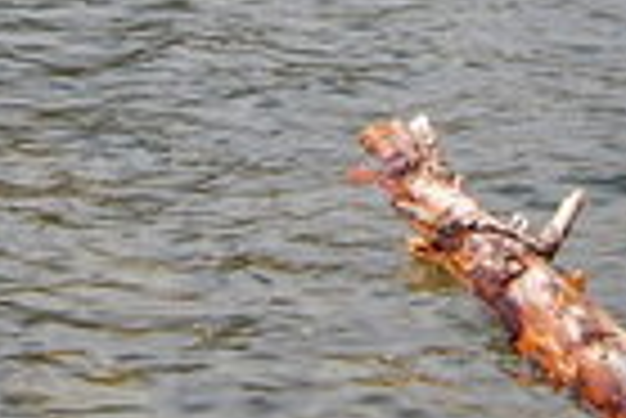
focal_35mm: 158
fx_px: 2755
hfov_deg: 12.9
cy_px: -202
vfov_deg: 8.5
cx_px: 482
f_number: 11
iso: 400
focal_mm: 23
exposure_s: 1/500
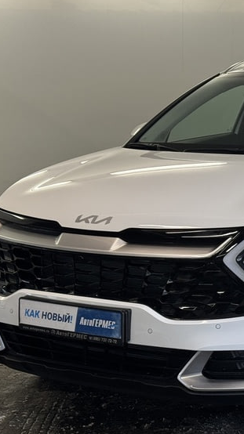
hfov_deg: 13.9
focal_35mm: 85
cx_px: 268
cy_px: 224
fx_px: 979
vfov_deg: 25.0
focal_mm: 6.76
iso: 64
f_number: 1.78
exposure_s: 1/252
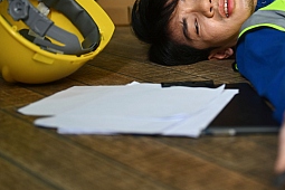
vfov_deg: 13.9
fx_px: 776
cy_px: 51
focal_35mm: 98
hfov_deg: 20.5
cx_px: 235
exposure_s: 1/160
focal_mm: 50
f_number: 1.8
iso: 250
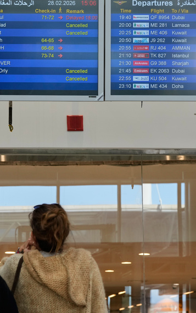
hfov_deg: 10.1
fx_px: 1094
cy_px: 160
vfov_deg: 16.3
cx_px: -53
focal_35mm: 128
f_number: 5
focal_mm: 70
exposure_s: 1/160
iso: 800
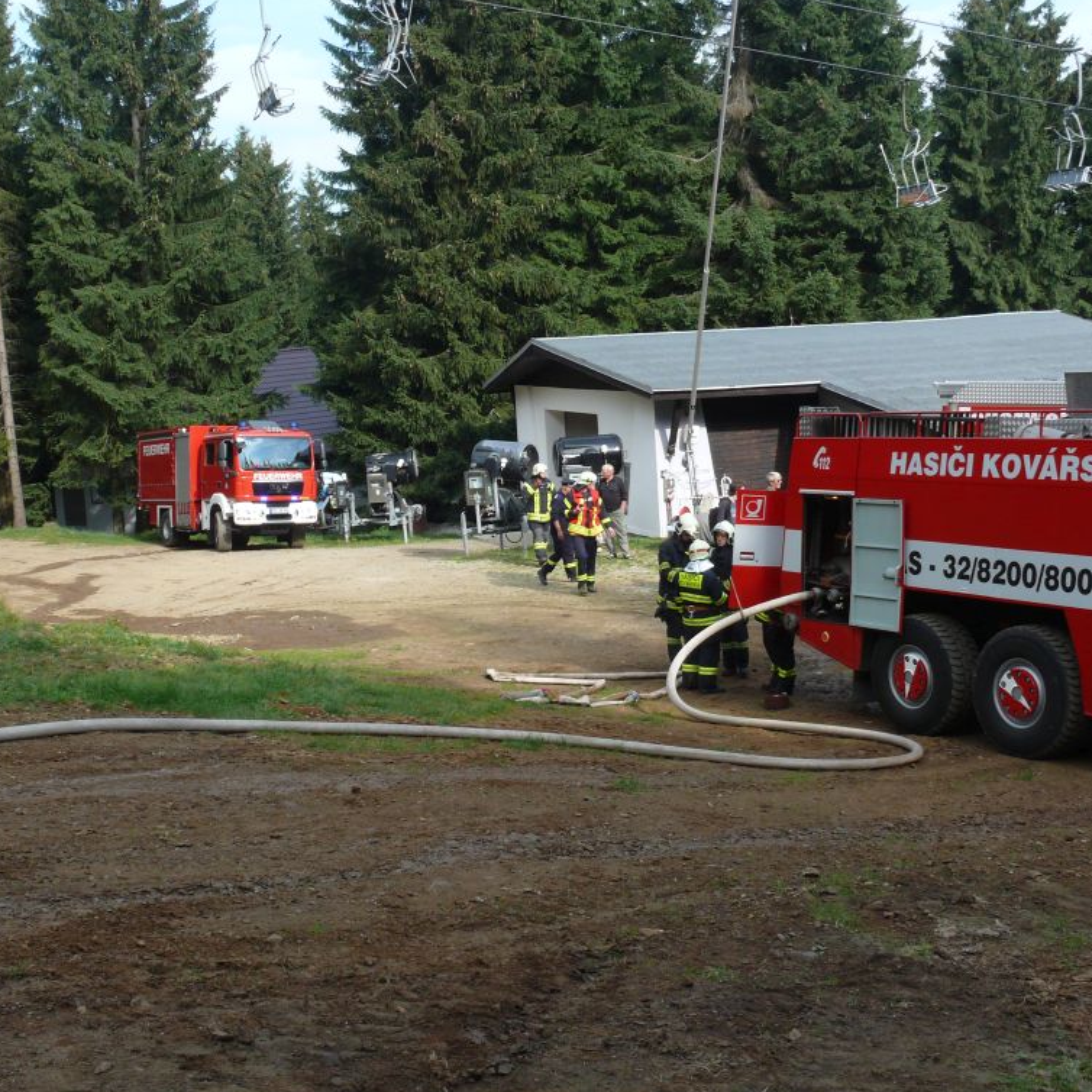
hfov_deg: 40.0
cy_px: 549
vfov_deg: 40.0
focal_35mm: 42
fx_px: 1499
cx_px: 476
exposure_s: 1/200
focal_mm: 7.4
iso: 100
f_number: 5
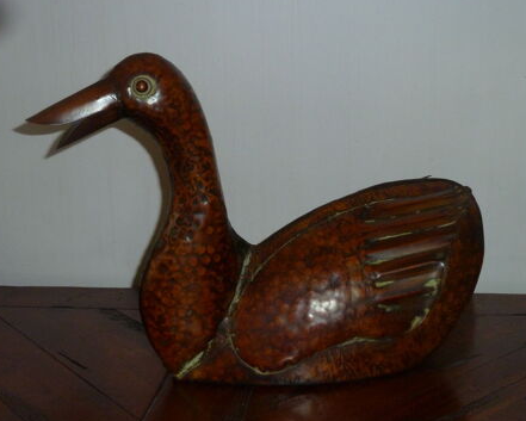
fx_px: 794
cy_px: 210
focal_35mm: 51
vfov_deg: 29.7
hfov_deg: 36.6
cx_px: 270
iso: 400
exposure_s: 1/30
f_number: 3.8
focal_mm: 7.9
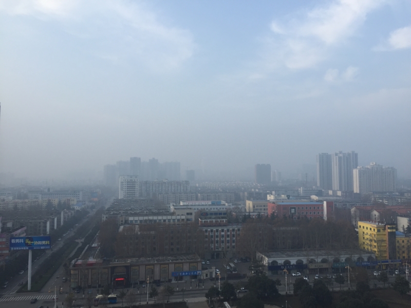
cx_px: 206
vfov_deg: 48.2
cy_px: 154
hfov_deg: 61.7
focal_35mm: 29
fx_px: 344
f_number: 2.2
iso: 32
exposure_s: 1/628
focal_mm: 4.15
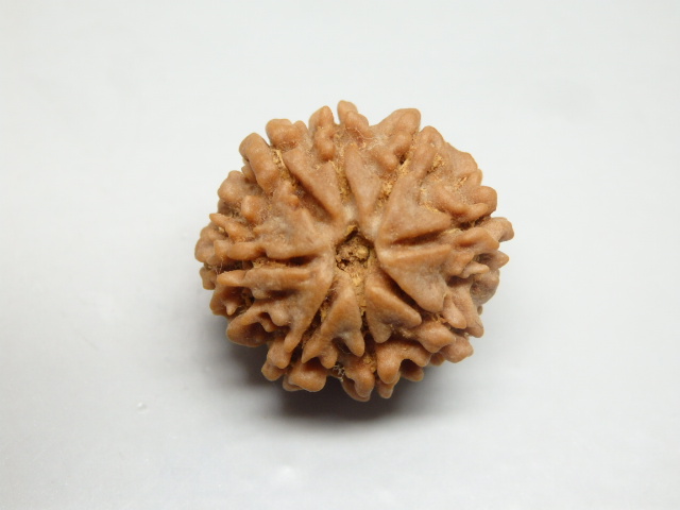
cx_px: 340
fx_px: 1297
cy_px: 255
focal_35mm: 66
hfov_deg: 29.4
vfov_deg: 22.3
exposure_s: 1/100
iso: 400
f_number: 4.4
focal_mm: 11.9
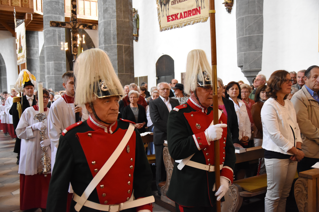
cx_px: 160
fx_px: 306
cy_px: 106
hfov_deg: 55.1
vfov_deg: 38.4
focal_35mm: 34
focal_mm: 23
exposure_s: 1/250
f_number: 2.8
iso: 2800
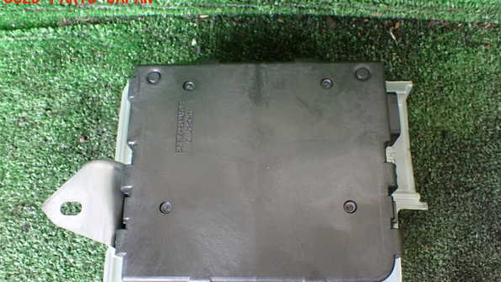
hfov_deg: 59.5
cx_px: 252
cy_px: 177
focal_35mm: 33
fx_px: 438
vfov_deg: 35.4
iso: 800
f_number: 2.3
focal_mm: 5.4
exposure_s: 1/60
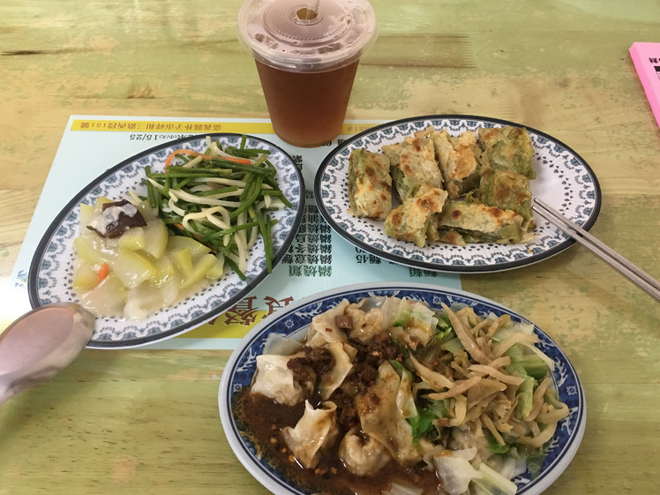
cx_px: 324
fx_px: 591
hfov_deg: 58.3
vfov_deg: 45.4
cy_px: 254
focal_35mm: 31
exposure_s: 1/15
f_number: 2.2
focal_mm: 4.15
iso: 80
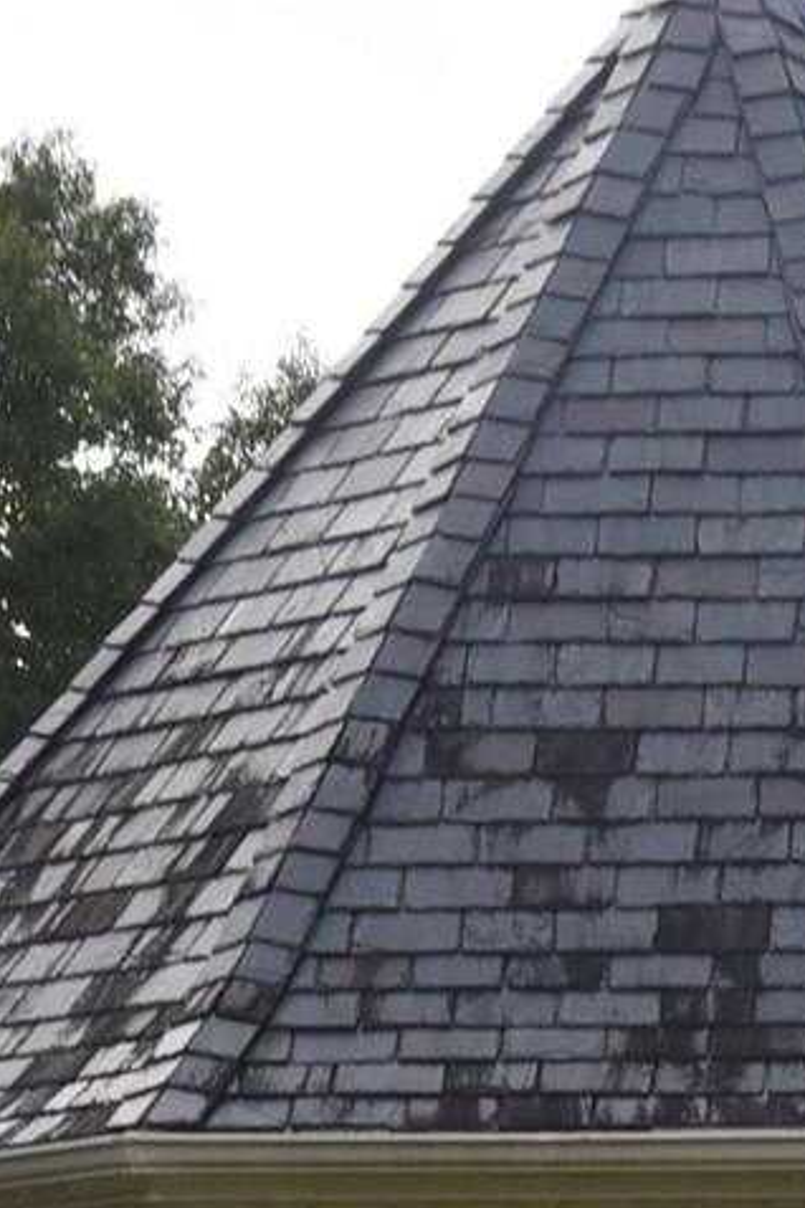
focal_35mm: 251
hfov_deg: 5.5
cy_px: 1920
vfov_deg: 8.0
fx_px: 8418
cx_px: 642
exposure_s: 1/100
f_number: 13
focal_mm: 52
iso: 250
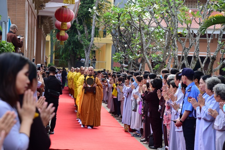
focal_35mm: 120
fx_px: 750
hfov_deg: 17.1
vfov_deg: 11.4
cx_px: 112
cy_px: 75
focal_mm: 120
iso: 400
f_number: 6.3
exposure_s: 1/320
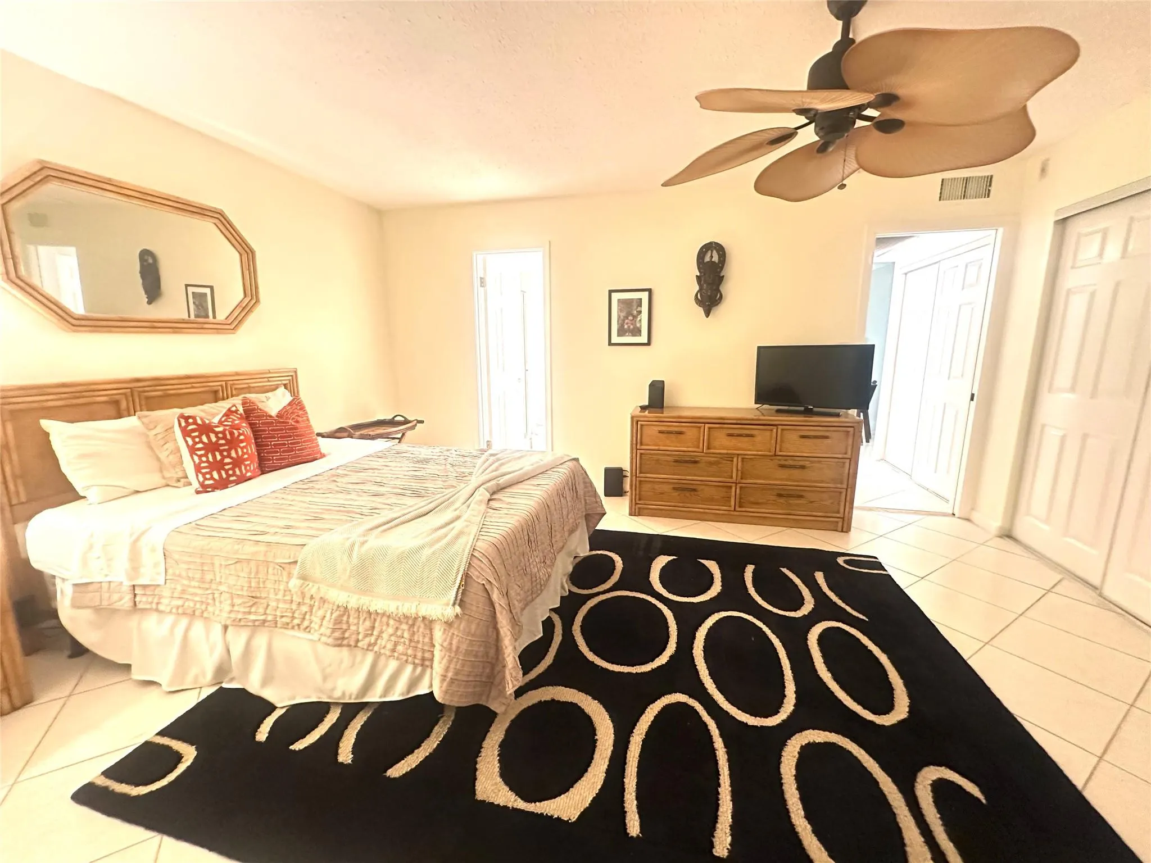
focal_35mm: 14
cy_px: 432
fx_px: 466
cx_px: 576
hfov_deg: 102.1
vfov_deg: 85.7
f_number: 2.2
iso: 1000
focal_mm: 2.22
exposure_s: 1/60
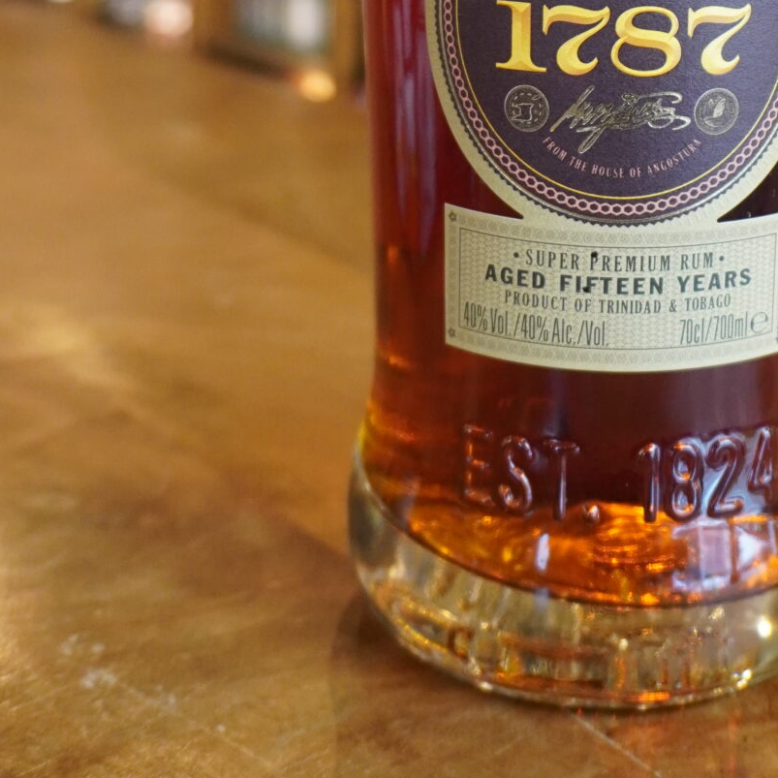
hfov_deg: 26.0
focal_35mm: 65
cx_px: 637
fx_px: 1653
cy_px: -146
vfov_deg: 24.2
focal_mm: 16
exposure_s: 1/60
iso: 1250
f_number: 4
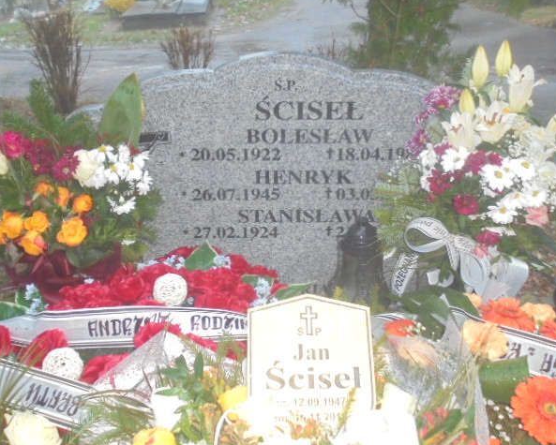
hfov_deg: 45.8
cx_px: 284
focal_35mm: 40
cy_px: 221
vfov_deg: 37.4
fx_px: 659
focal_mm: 6.9
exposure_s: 1/15
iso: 400
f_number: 4.2
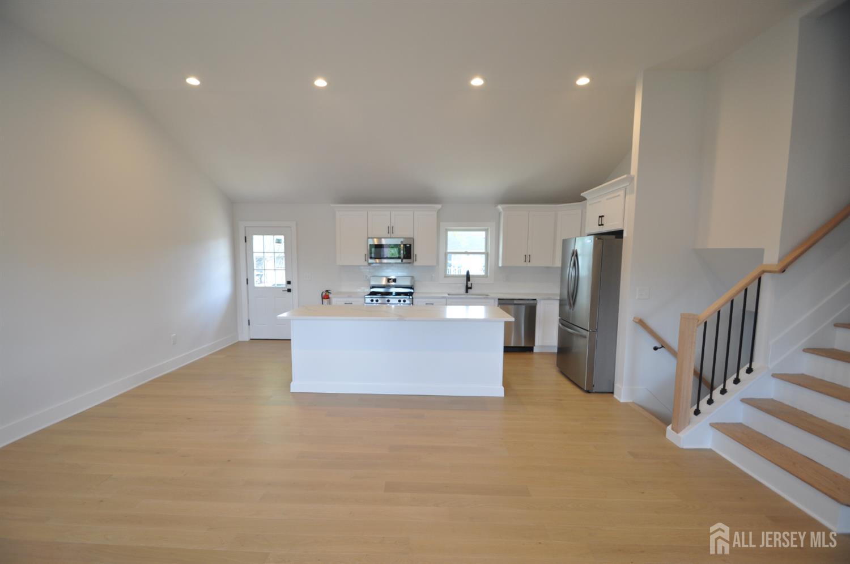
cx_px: 425
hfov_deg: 100.5
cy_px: 282
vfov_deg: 77.1
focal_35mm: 15
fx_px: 354
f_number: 4
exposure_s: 1/60
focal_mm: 10
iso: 400
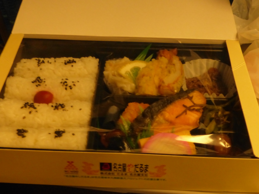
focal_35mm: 55
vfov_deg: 26.6
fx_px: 412
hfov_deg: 34.9
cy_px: 97
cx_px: 130
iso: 640
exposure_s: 1/10
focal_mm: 9.9
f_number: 6.3
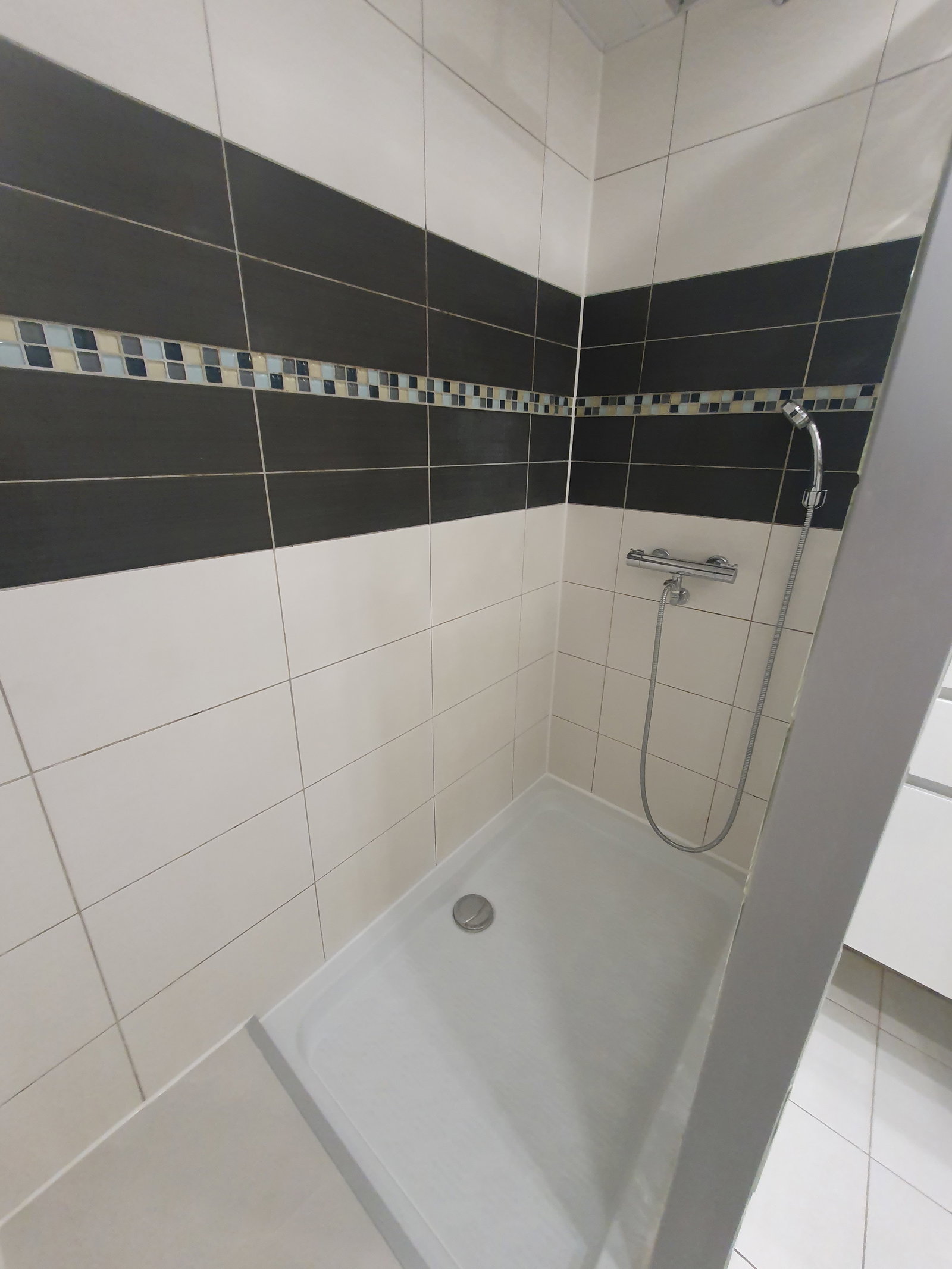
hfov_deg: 89.9
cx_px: 476
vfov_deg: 106.2
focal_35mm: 13
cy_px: 634
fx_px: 477
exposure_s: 1/50
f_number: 2.2
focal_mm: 1.8
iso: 160
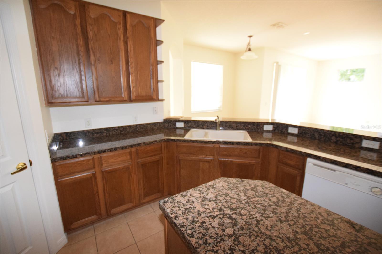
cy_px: 127
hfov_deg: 100.4
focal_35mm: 15
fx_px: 159
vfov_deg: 77.3
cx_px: 191
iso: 2800
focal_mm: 10
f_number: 3.5
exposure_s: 1/60
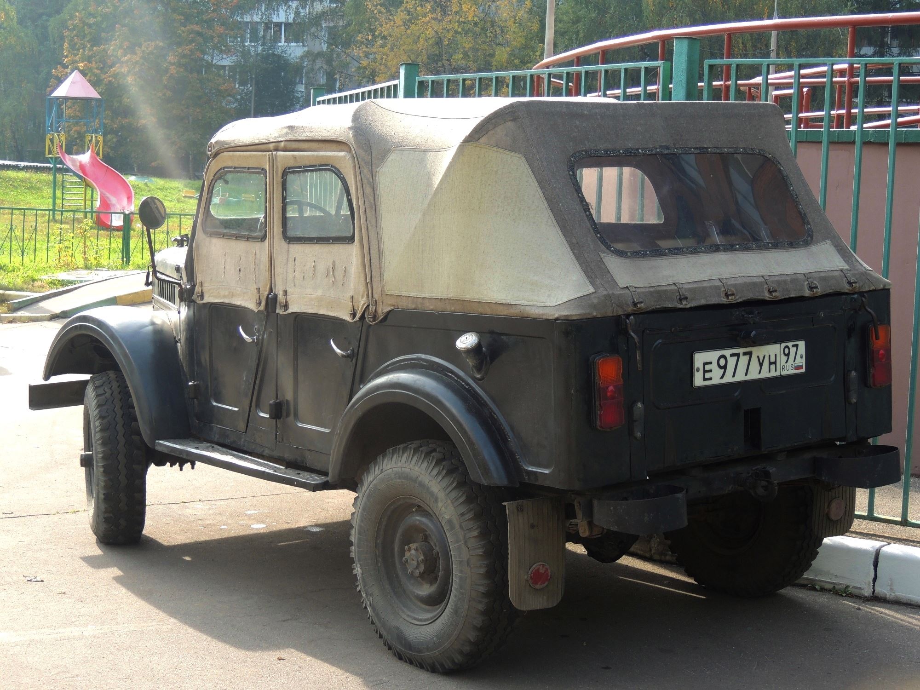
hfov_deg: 32.2
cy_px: 345
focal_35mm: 60
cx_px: 460
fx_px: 1595
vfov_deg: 24.4
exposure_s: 1/125
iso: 100
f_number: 3.7
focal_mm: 10.7
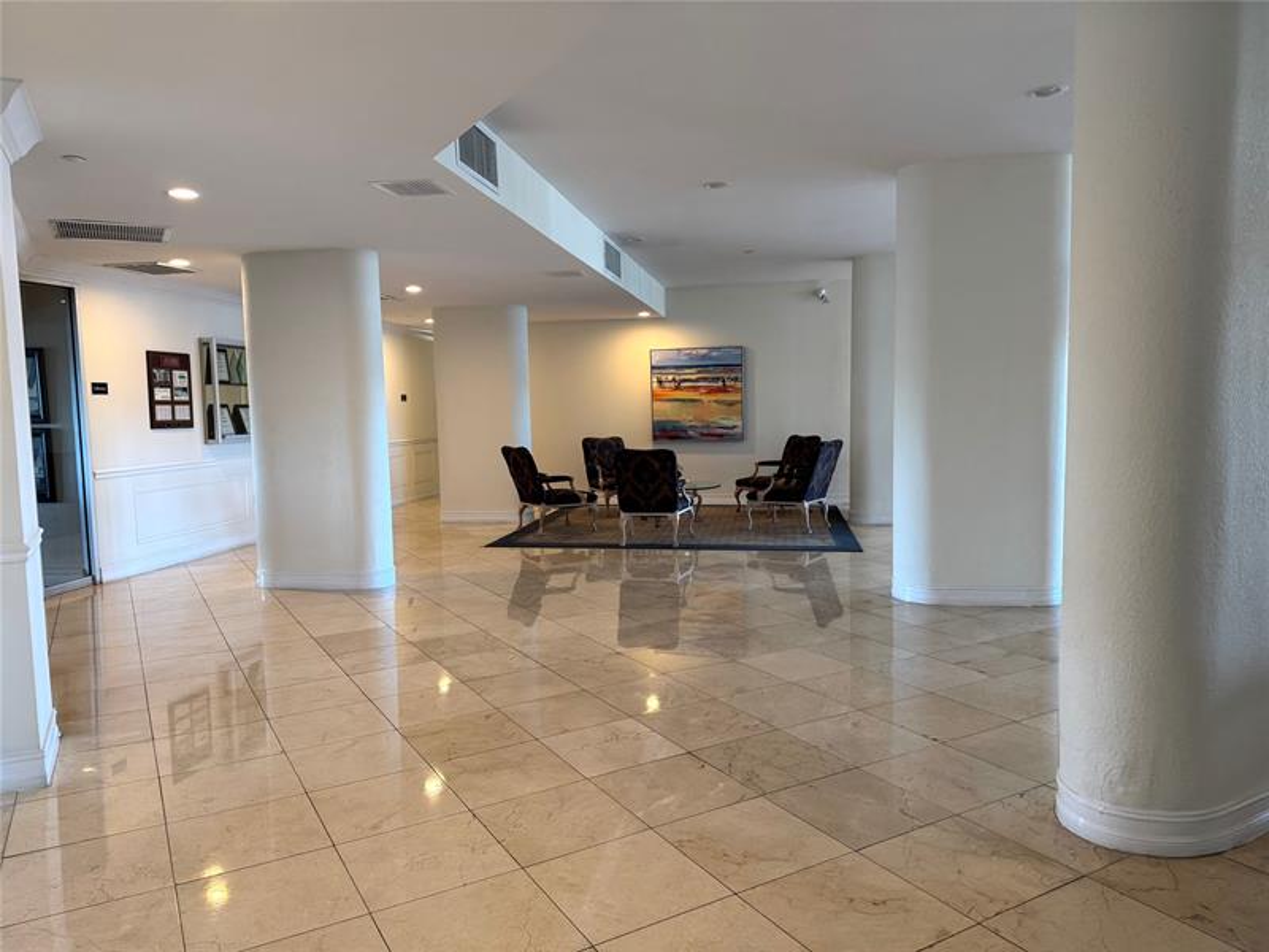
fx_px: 880
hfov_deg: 71.6
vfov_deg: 56.8
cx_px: 634
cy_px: 476
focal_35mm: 24
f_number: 1.78
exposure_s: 1/120
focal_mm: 6.76
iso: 200
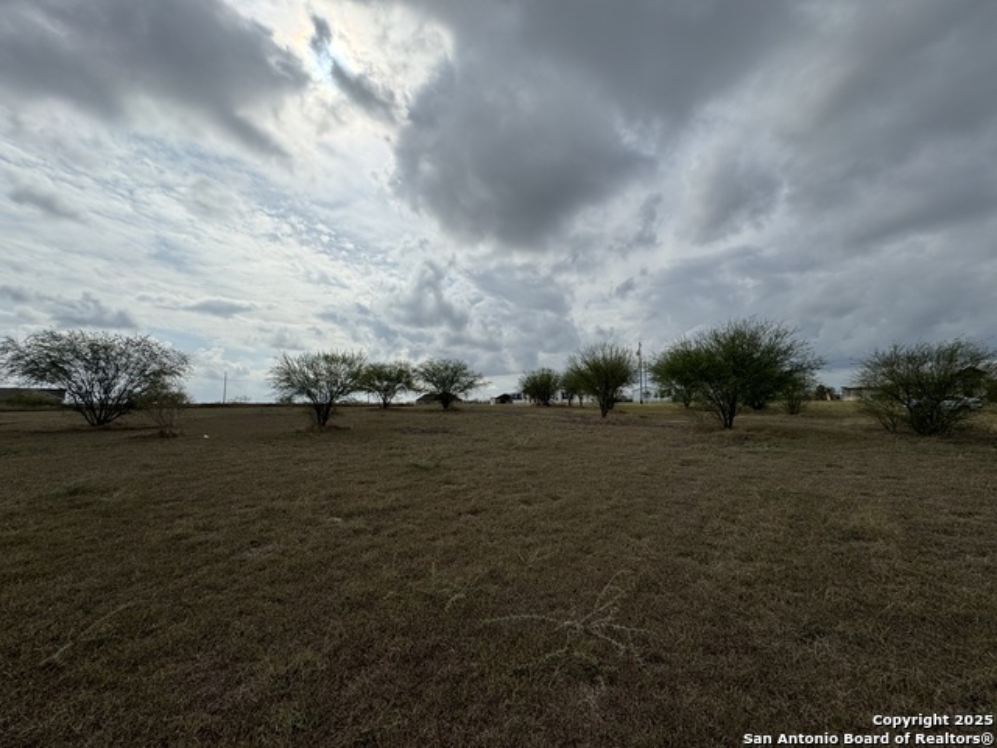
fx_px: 403
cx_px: 498
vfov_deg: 85.7
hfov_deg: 102.1
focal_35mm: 14
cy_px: 374
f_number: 2.2
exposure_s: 1/3906
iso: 40
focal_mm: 2.22
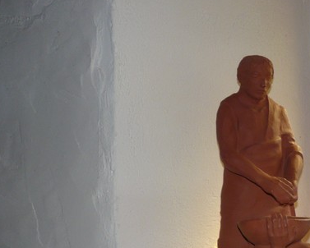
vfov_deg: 25.6
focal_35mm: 58
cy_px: 213
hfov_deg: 30.6
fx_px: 532
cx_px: 294
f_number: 2.8
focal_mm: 4.6
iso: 100
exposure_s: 1/30
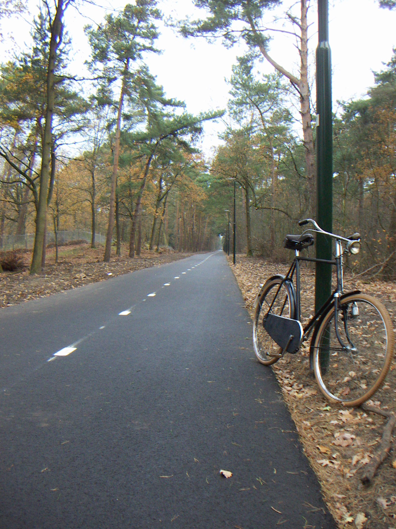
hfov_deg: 39.7
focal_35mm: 36
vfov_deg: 51.4
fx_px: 549
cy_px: 264
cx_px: 198
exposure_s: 1/50
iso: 125
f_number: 2.8
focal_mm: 4.7
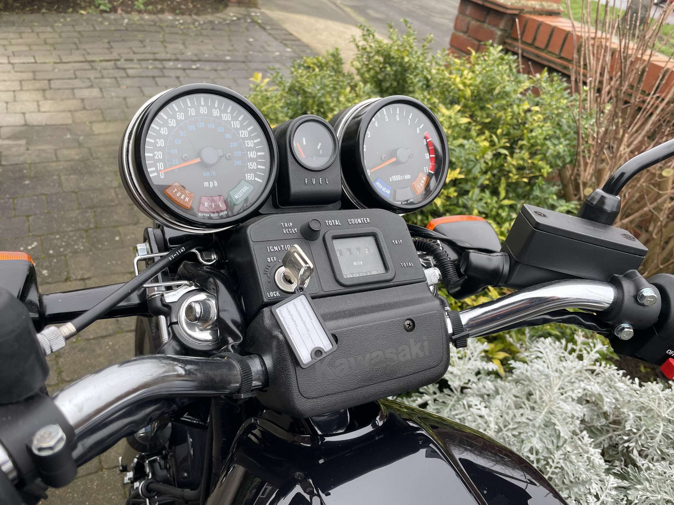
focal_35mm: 26
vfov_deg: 53.1
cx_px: 337
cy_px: 252
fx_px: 506
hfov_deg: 67.3
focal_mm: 4.2
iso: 32
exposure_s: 1/134
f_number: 1.6
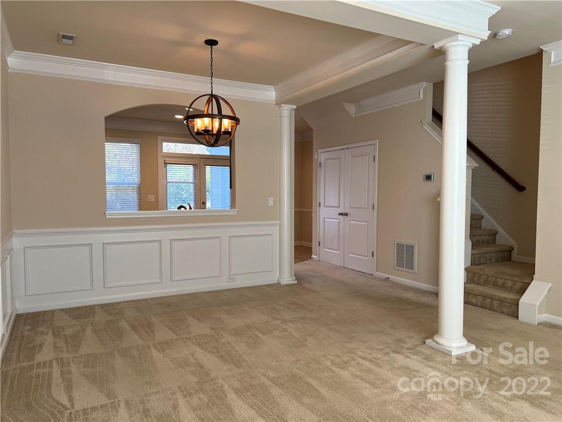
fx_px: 422
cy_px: 211
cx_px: 281
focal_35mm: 26
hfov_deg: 67.3
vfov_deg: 53.1
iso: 80
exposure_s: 1/120
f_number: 1.5
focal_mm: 5.7
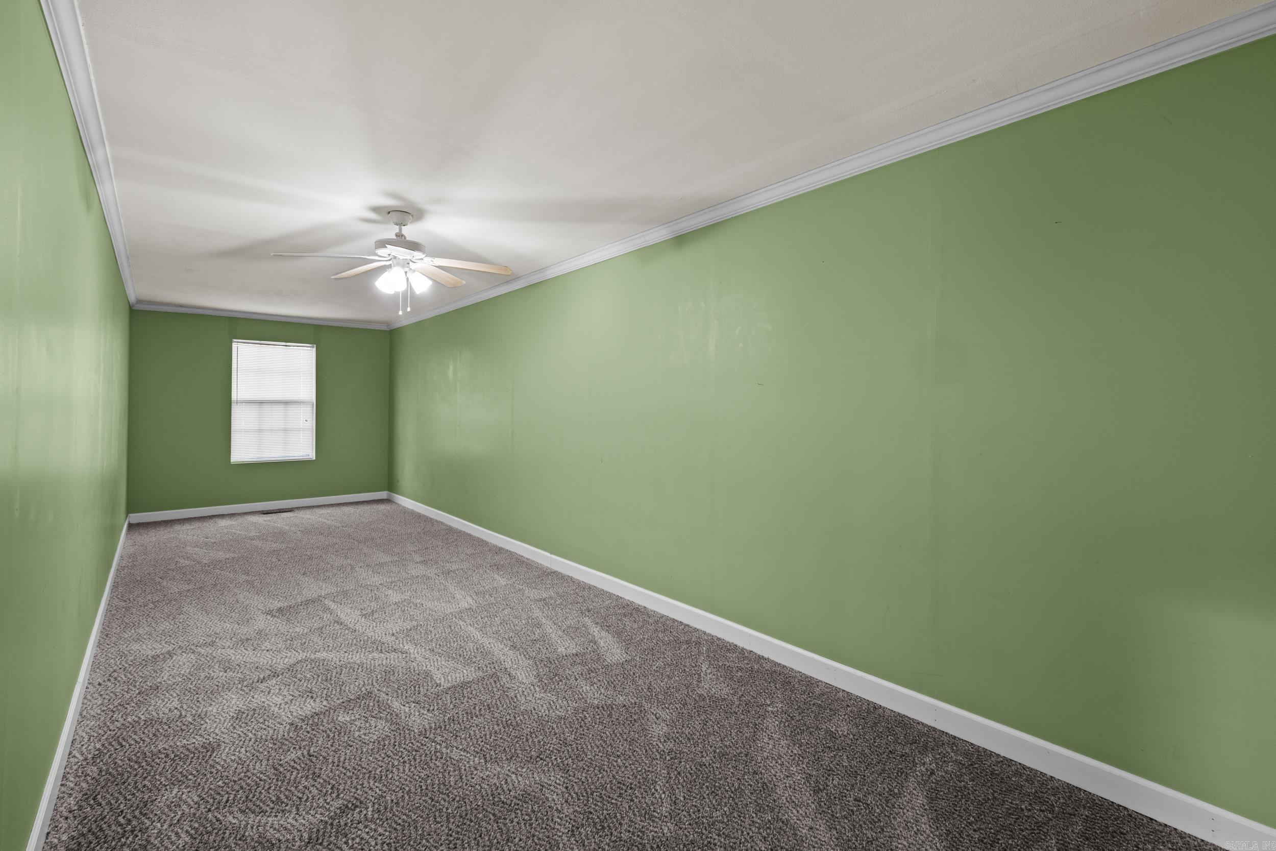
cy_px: 426
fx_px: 532
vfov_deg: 77.3
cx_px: 638
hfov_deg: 100.4
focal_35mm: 15
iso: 200
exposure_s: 4
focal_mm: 10
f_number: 7.1
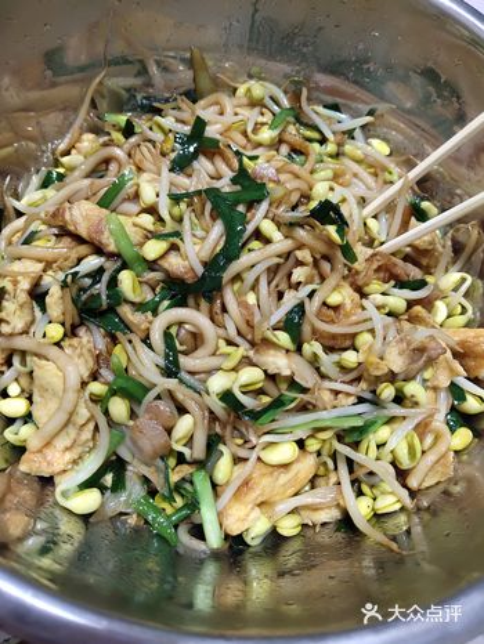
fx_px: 540
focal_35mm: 29
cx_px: 242
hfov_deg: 48.3
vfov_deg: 61.6
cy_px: 322
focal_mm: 4.27
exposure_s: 1/50
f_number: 1.8
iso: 271
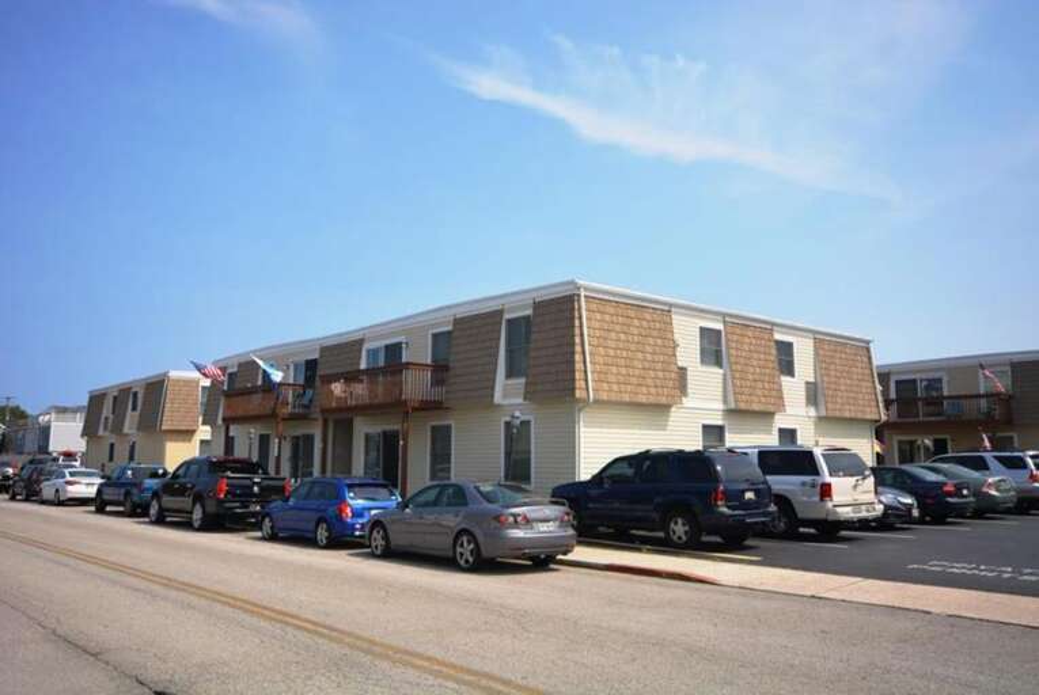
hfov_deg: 61.9
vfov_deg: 43.7
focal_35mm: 30
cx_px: 520
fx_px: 867
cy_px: 348
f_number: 9
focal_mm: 20
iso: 100
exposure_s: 1/200
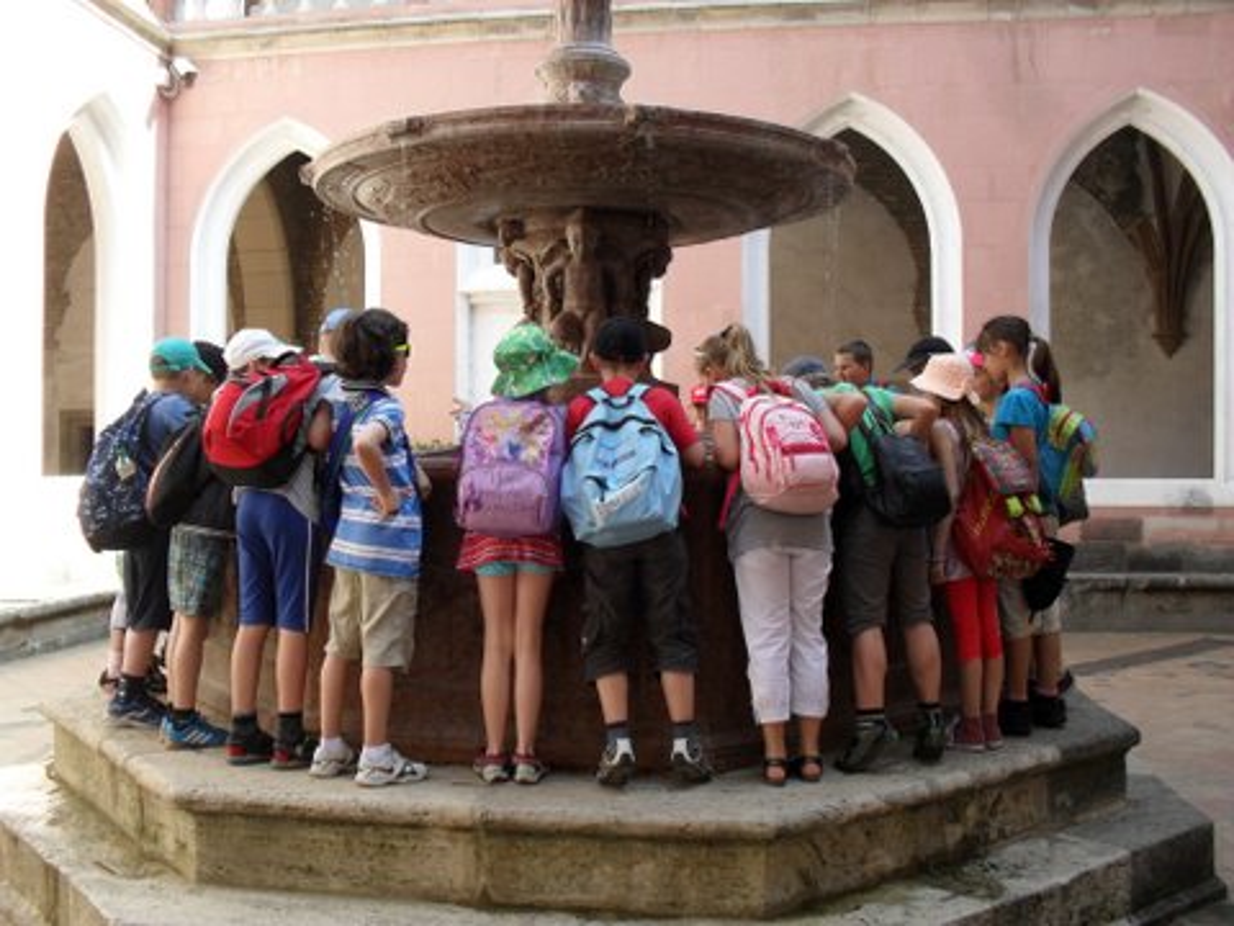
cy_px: 463
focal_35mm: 35
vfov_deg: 40.7
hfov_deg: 52.6
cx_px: 617
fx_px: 1248
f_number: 3.2
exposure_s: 1/125
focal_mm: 6.3
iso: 100
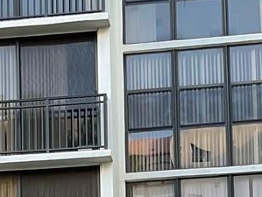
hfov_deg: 12.7
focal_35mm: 155
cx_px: 80
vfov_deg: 9.1
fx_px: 1175
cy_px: 362
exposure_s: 1/120
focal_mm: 3
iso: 50
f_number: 1.8
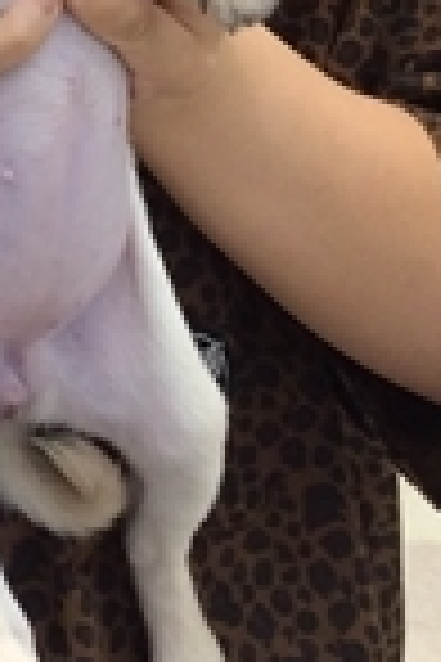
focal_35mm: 136
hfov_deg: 9.8
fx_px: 2499
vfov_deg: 14.3
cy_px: -270
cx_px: -171
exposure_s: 1/30
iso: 40
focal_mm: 3.3
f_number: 2.4
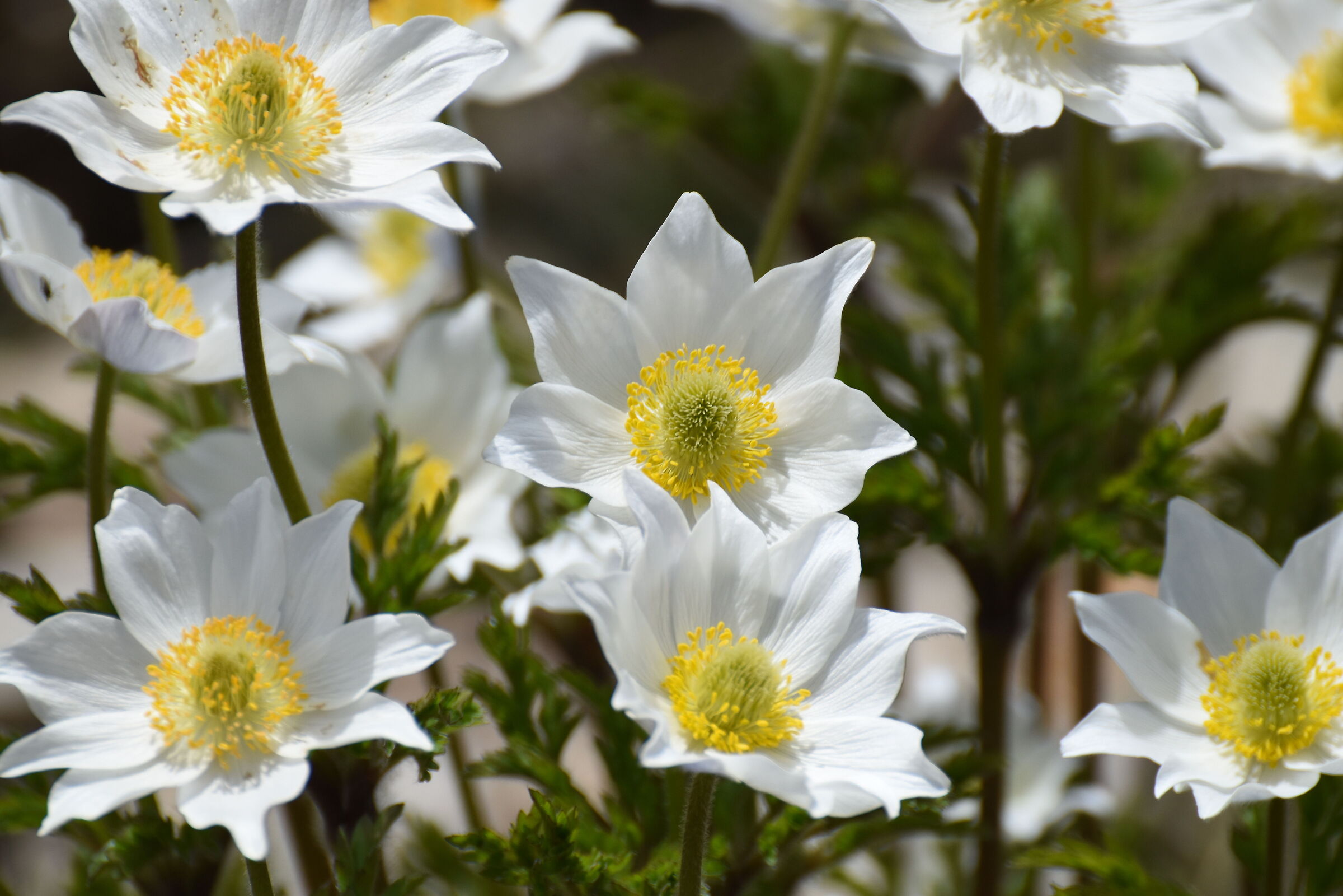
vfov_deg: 3.7
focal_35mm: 375
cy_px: 448
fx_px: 13988
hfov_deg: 5.5
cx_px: 672
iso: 400
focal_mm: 250
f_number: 6.3
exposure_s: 1/2500
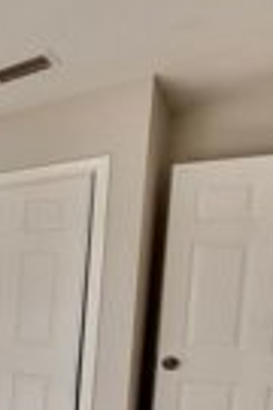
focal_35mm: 36
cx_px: -231
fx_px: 409
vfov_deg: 50.3
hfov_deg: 21.5
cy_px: 322
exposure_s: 1/60
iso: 200
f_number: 2.2
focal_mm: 1.74
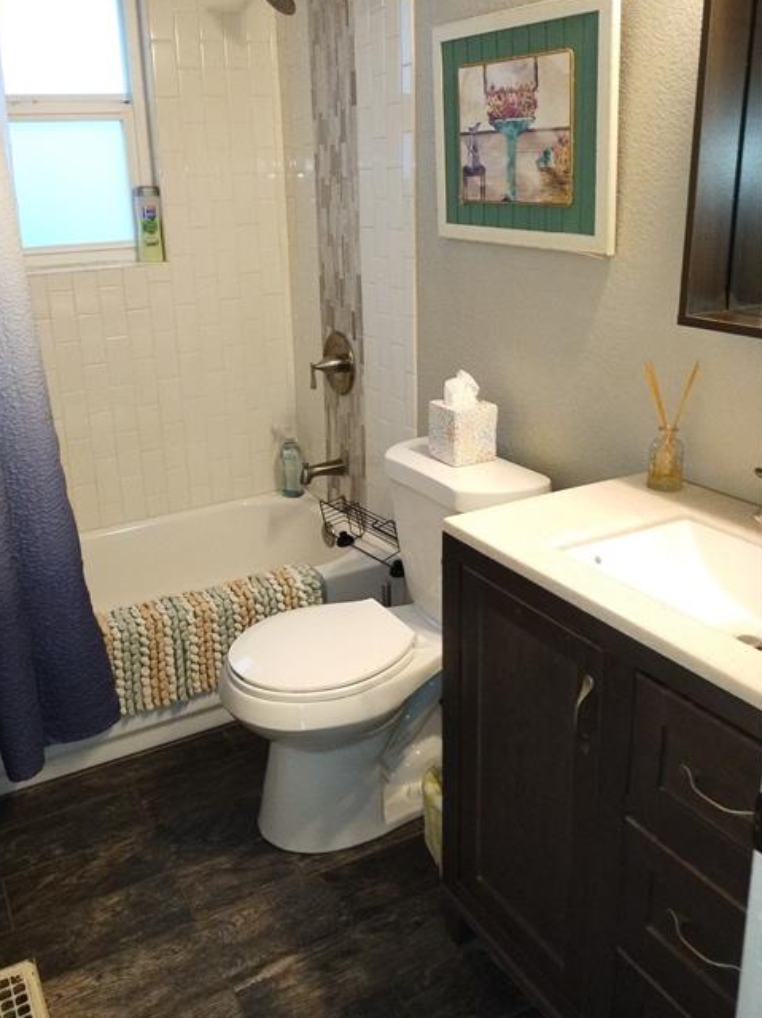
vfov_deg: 59.8
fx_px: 882
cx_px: 309
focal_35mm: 30
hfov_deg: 46.5
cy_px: 437
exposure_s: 1/50
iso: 259
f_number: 1.7
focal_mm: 4.71
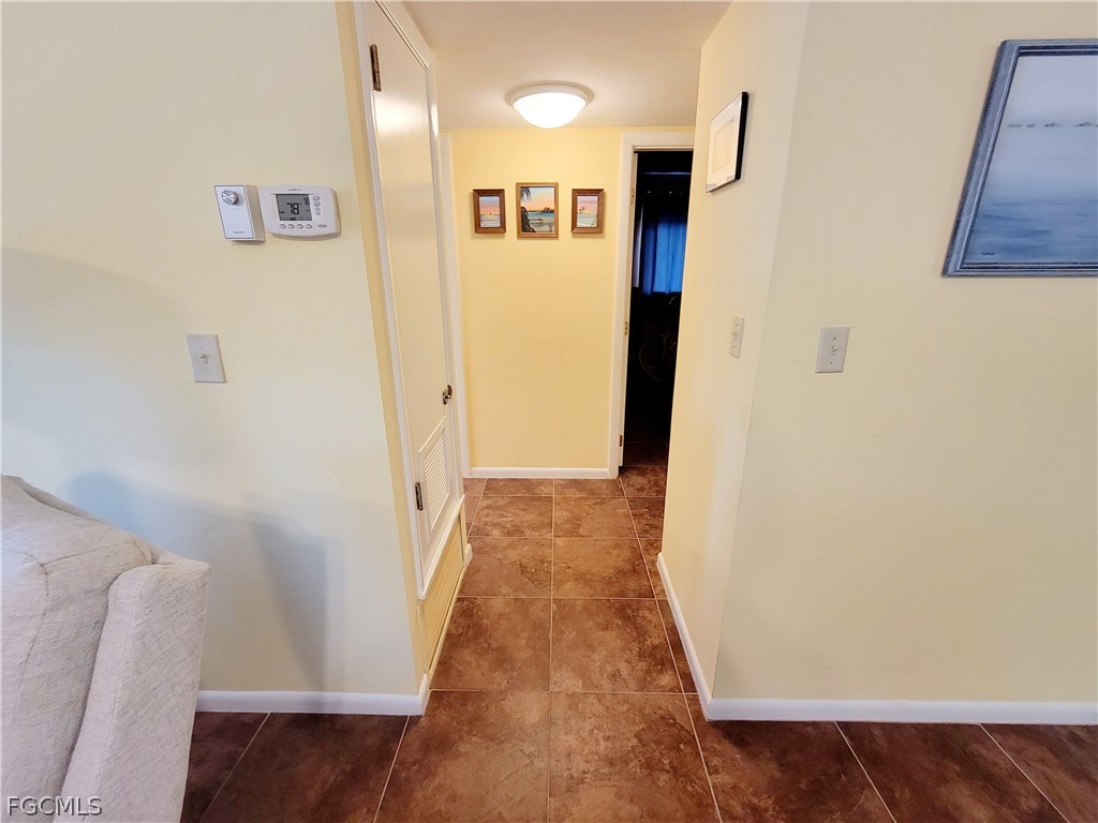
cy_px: 412
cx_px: 549
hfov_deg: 106.2
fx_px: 412
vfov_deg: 89.9
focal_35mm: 13
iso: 320
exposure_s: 1/60.2
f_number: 2.2
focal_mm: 2.2
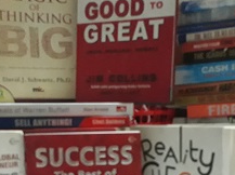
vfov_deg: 25.5
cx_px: 132
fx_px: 380
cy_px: 146
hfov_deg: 34.4
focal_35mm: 56
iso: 800
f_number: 1.9
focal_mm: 3.6
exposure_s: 1/10
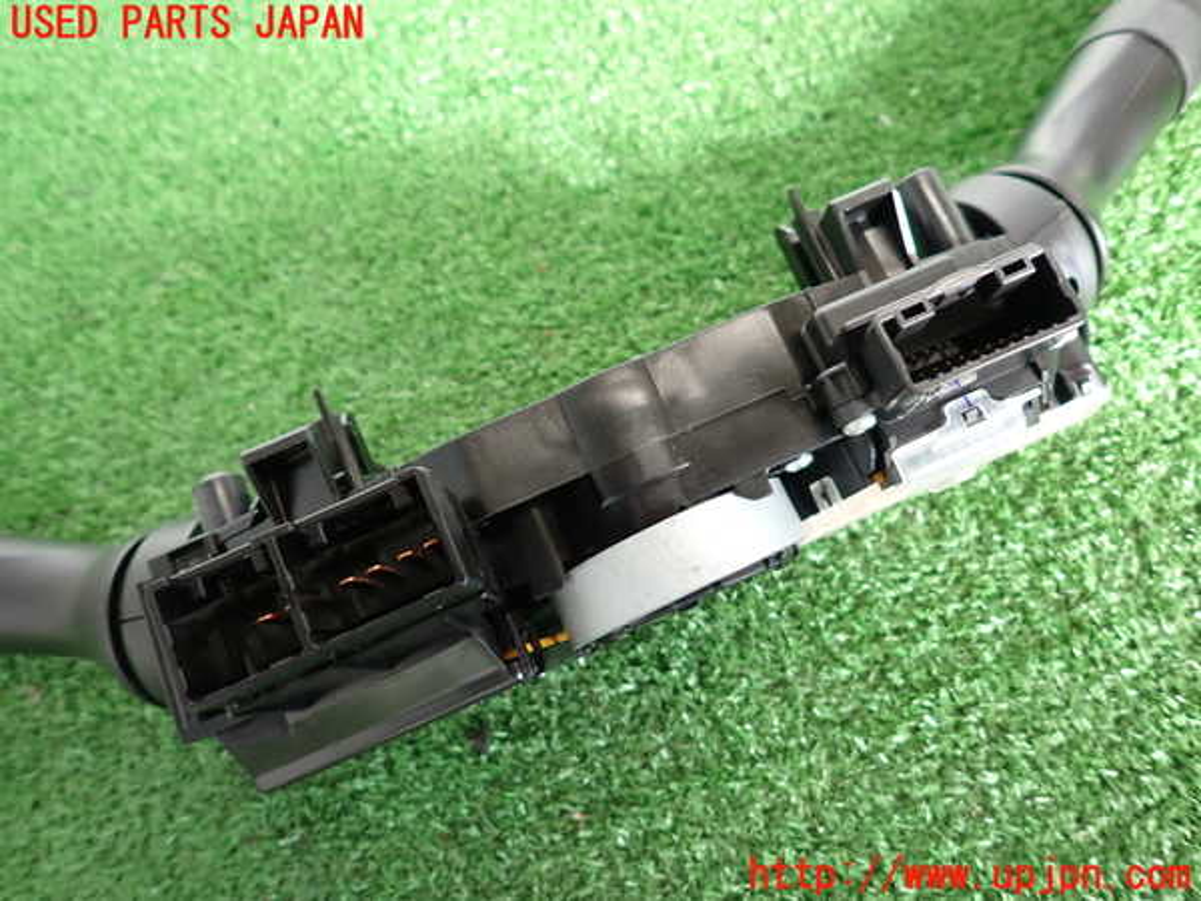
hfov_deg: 69.4
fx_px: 867
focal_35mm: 25
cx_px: 600
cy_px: 450
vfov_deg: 54.9
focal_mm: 4.5
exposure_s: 1/60
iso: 200
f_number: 2
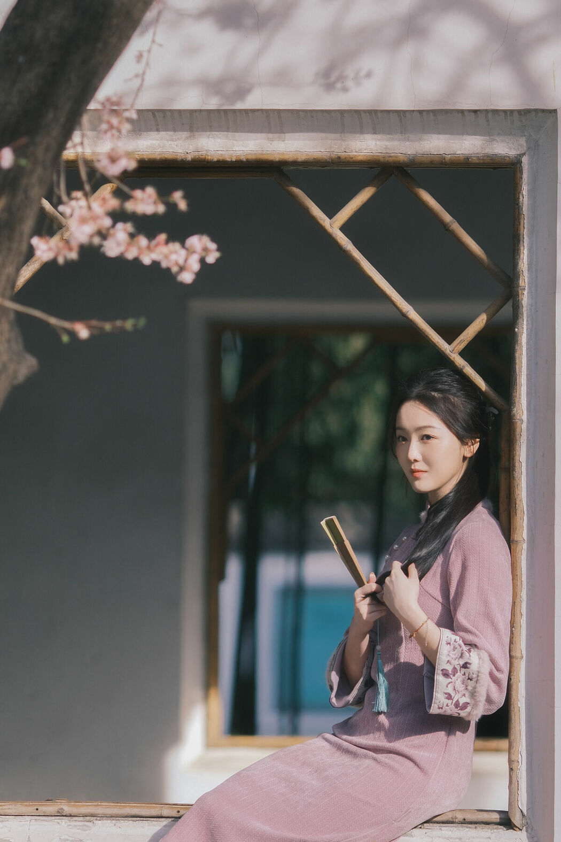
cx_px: 280
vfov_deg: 10.1
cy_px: 421
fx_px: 4745
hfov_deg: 6.8
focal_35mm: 203
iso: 800
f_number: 2
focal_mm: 135
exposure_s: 1/3800
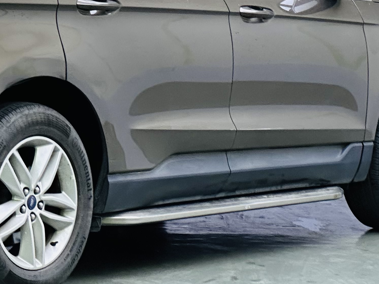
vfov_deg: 7.1
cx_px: 16
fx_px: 2277
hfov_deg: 9.5
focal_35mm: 208
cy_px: -44
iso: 160
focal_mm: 9
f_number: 2.8
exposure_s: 1/50
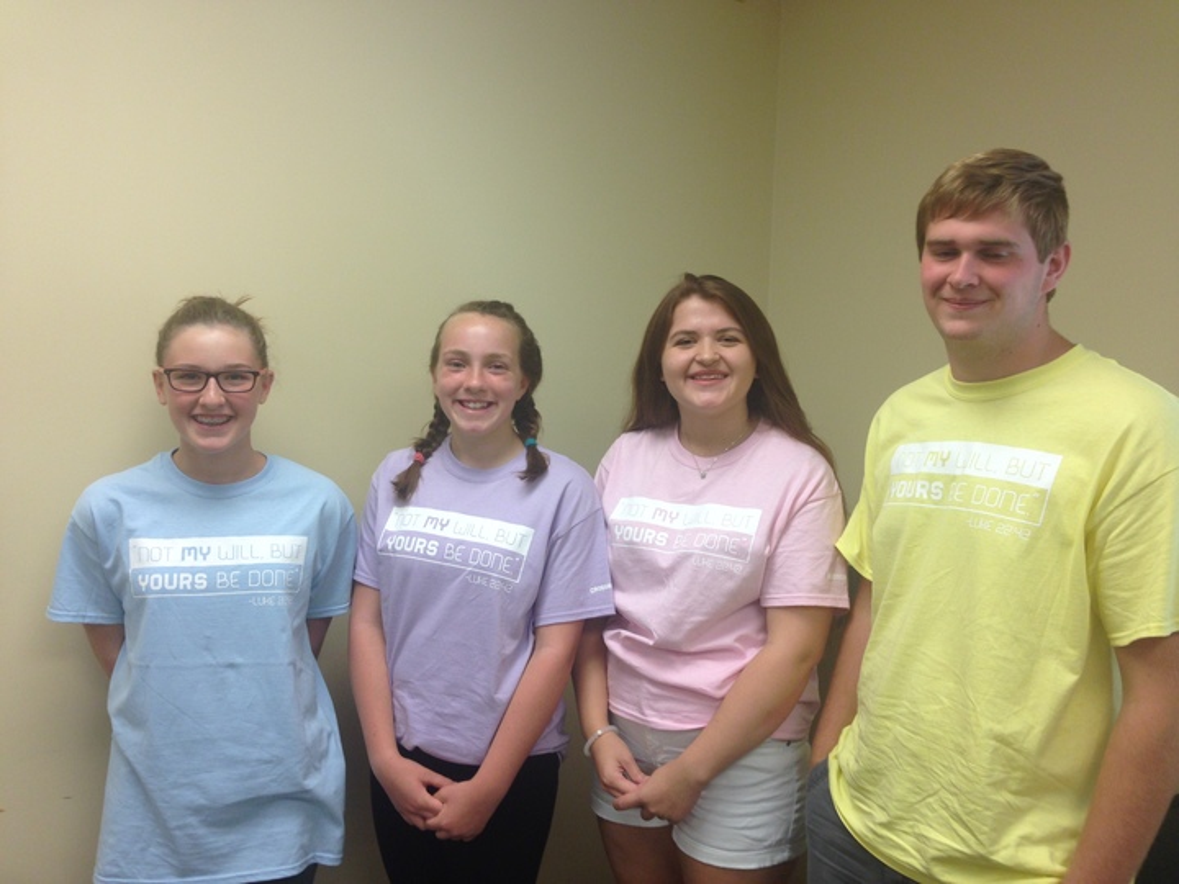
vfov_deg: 42.9
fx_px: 1124
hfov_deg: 55.4
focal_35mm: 33
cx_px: 590
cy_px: 442
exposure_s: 1/40
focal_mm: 4.12
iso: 50
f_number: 2.4
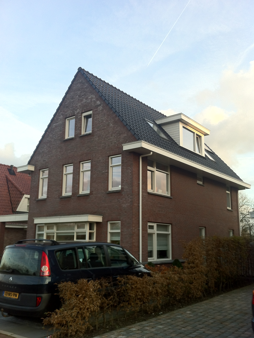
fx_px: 352
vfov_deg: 51.4
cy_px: 167
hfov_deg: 39.7
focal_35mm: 36
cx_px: 125
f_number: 2.8
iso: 80
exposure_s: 1/139
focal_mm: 3.85
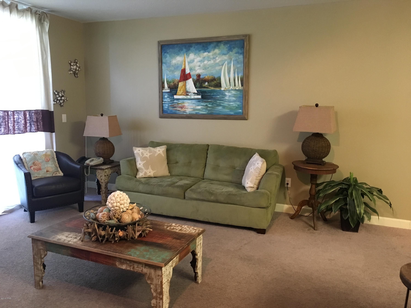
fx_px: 344
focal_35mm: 29
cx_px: 206
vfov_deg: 48.2
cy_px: 154
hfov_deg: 61.7
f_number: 2.2
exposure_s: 1/15
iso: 250
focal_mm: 4.15
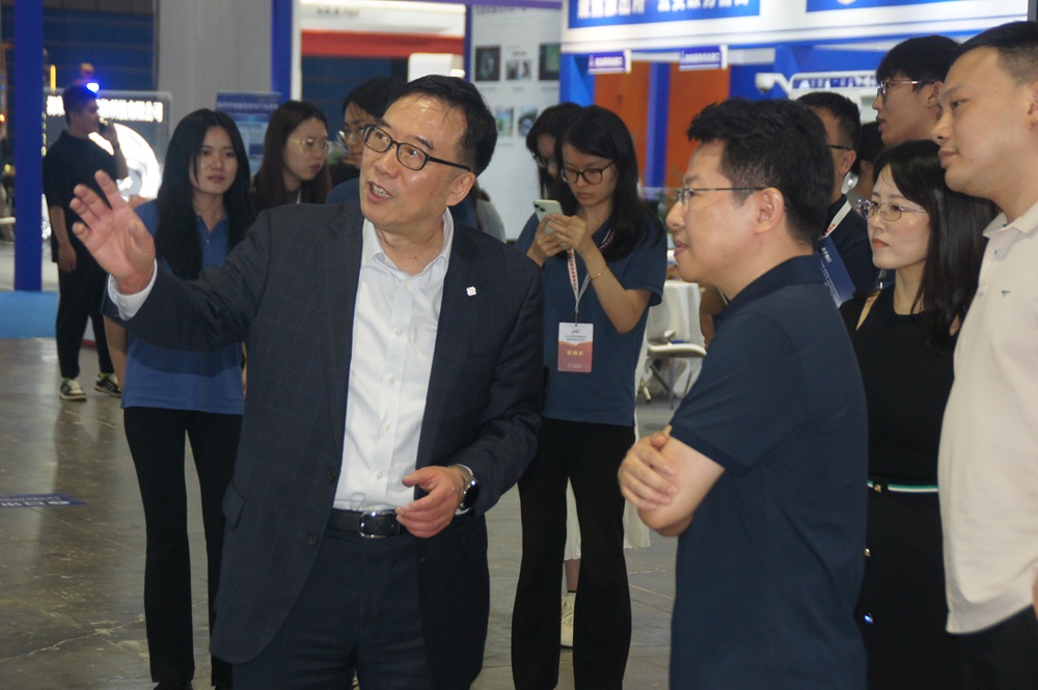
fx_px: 3025
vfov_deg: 13.0
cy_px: 345
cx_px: 519
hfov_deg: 19.5
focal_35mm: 105
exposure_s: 1/100
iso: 800
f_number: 5.6
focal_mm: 70
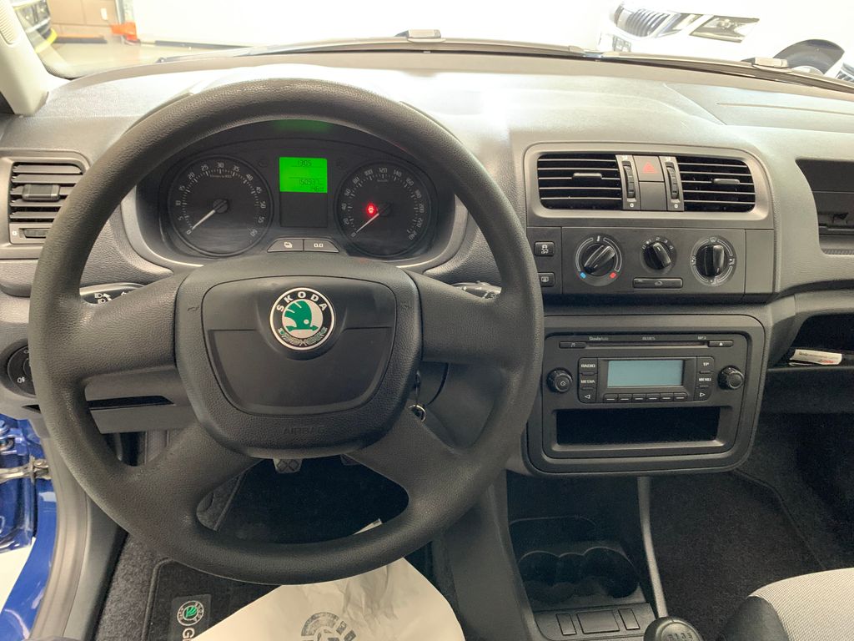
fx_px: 641
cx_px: 427
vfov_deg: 53.1
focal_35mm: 26
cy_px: 320
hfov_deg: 67.3
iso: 400
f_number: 1.8
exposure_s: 1/34
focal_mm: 4.25
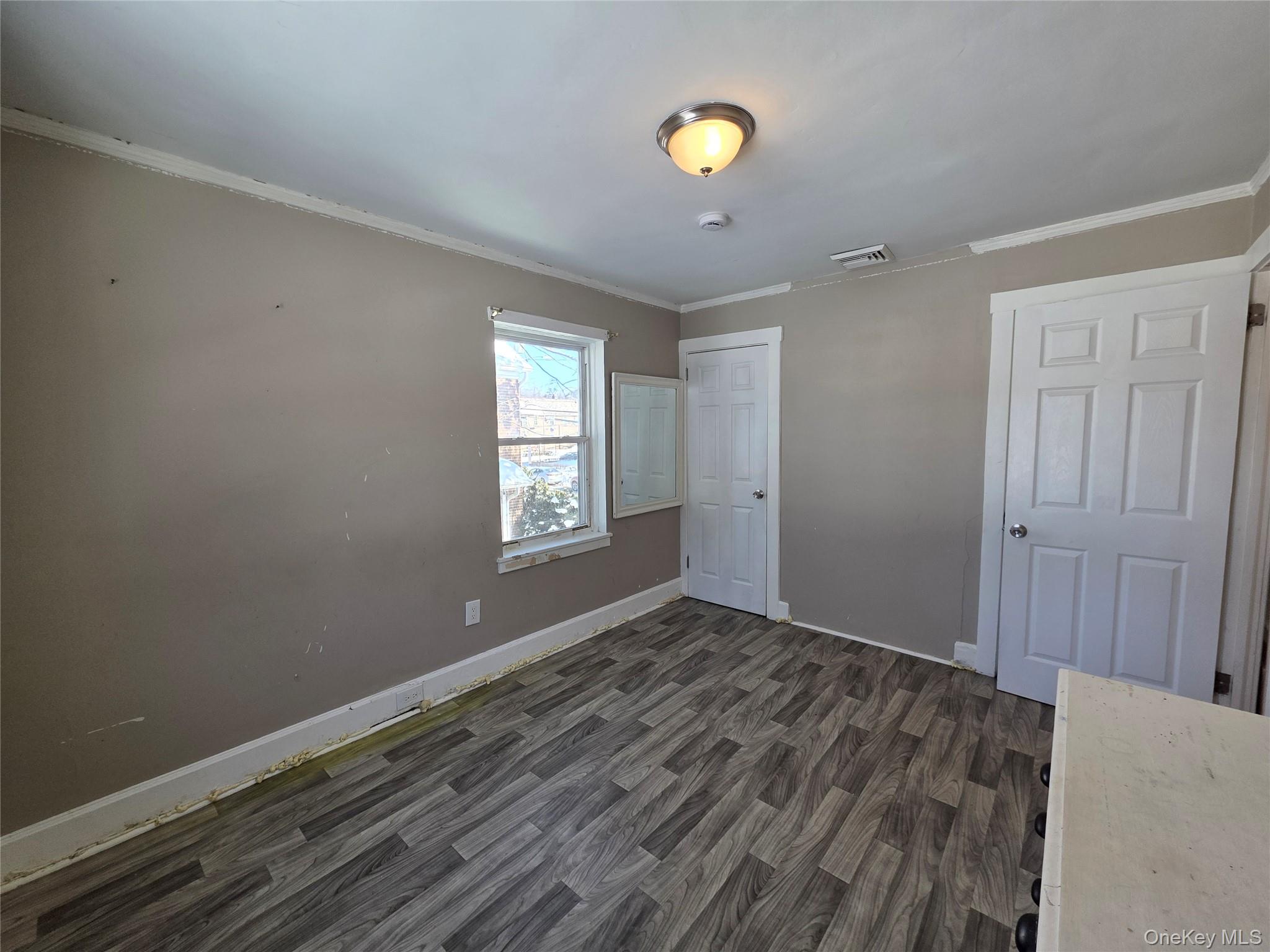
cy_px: 476
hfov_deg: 106.2
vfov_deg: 89.9
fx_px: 477
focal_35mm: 13
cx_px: 635
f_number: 1.9
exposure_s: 1/120
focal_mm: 2.2
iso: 50
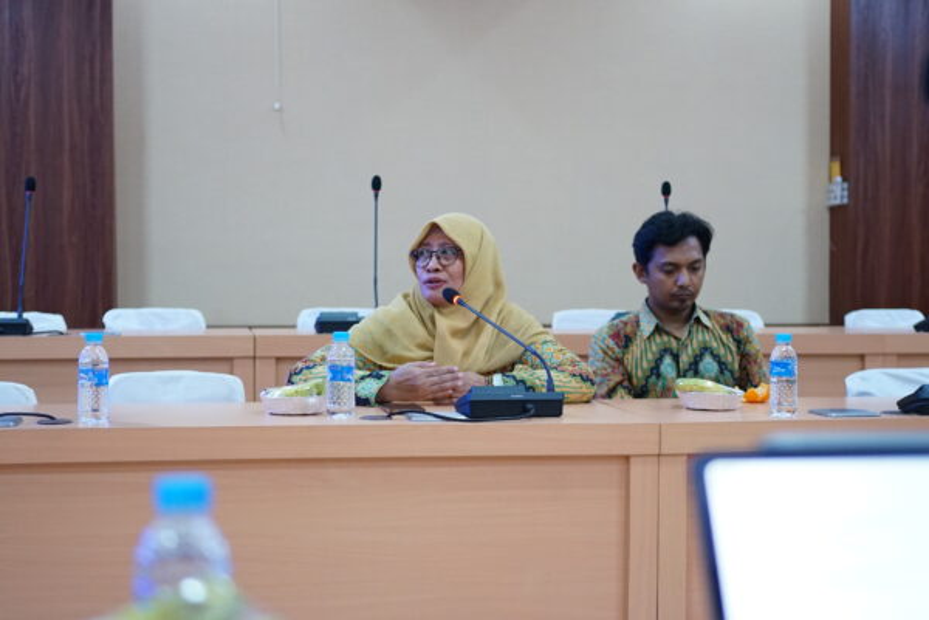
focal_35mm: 52
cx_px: 464
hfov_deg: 38.2
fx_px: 1342
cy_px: 310
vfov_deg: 26.0
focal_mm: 35
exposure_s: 1/125
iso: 2000
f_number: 1.8
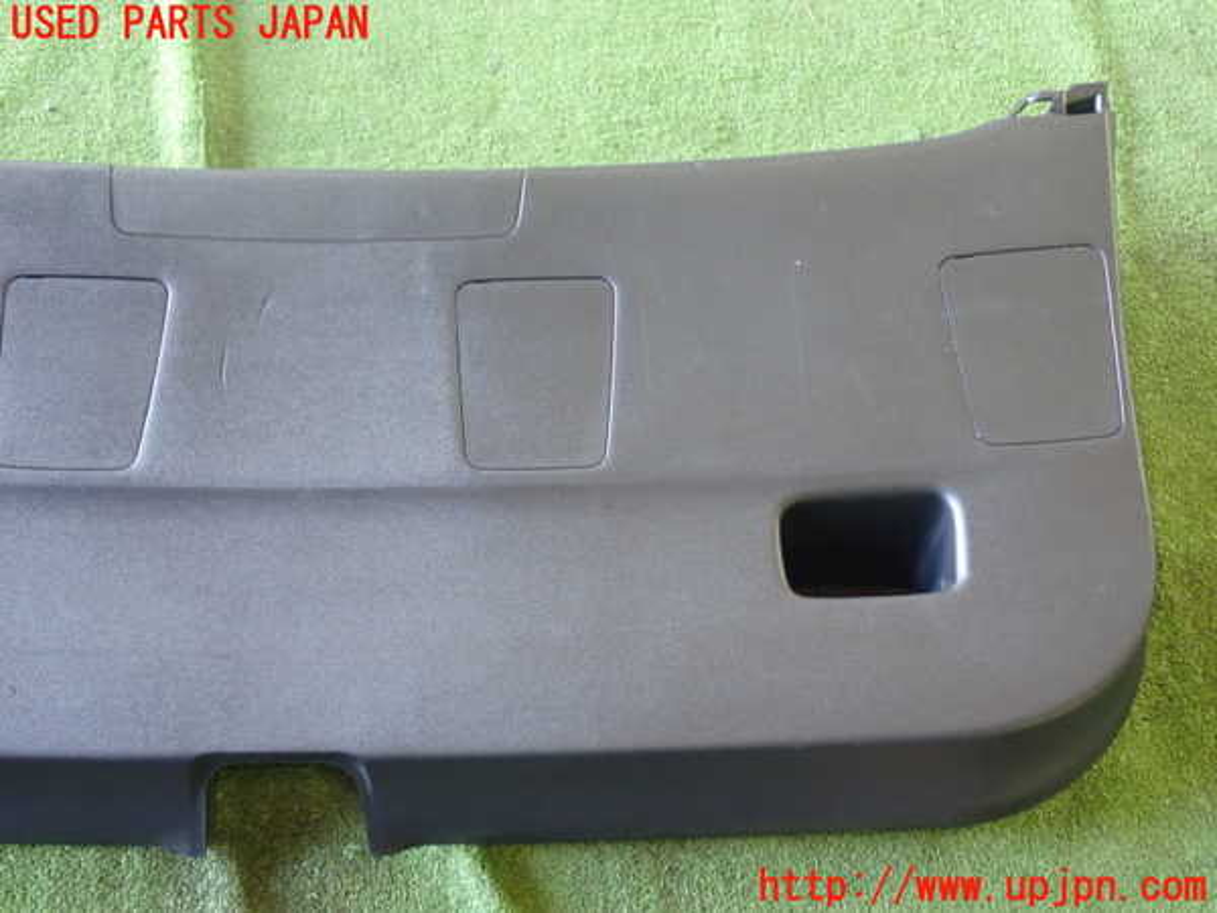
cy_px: 456
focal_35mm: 38
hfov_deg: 49.0
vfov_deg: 37.7
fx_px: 1336
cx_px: 608
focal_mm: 6.83
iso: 800
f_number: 2.7
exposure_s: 1/30
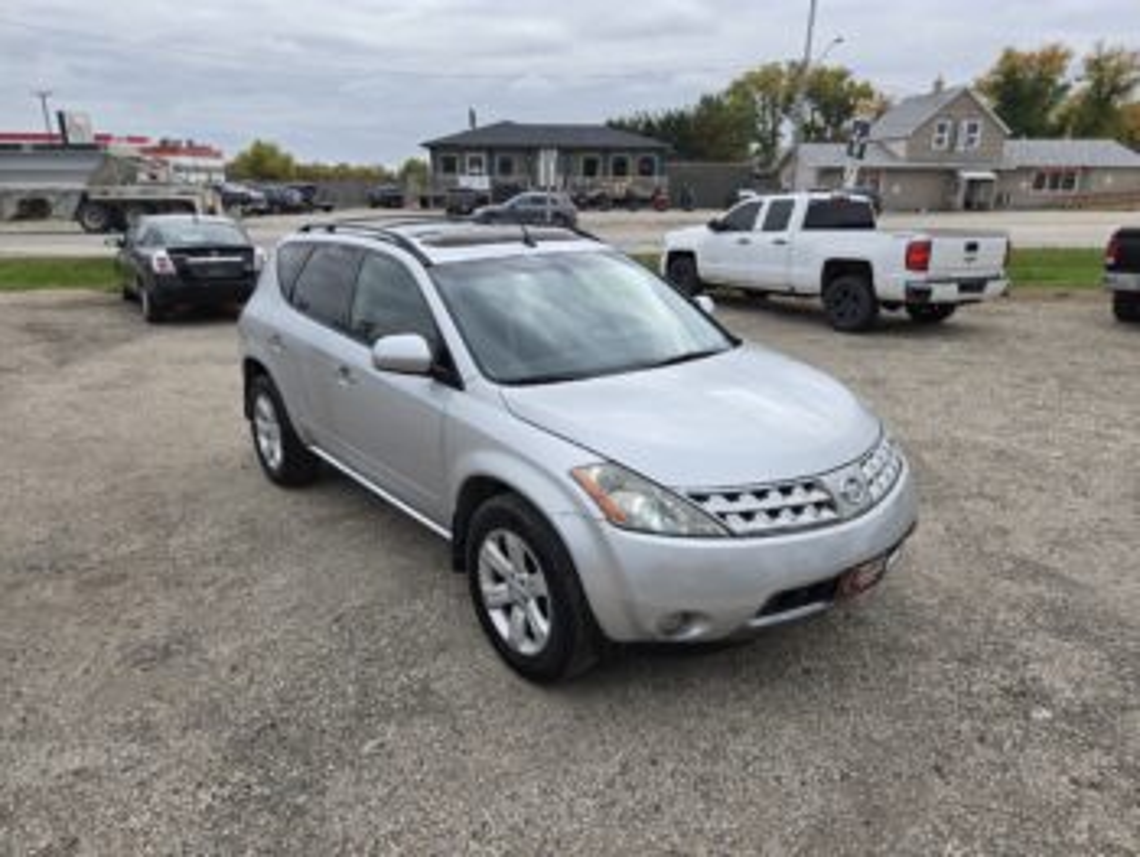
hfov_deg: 73.9
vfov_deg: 58.9
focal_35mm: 23
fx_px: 758
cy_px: 428
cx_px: 570
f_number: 1.8
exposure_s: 1/2921
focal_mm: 5.4
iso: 40
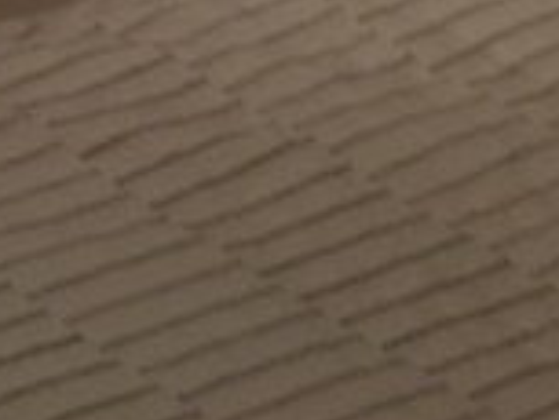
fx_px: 3071
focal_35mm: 190
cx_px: -738
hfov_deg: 9.4
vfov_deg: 7.0
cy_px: -824
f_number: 2.2
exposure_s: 1/30
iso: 200
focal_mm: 4.15
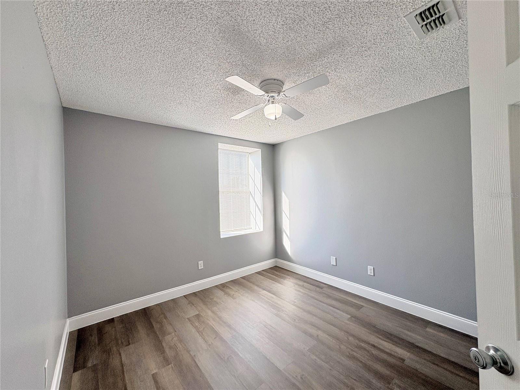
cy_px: 195
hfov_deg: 102.1
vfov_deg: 85.7
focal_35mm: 14
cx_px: 260
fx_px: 210
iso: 100
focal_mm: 2.22
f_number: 2.2
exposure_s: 1/139
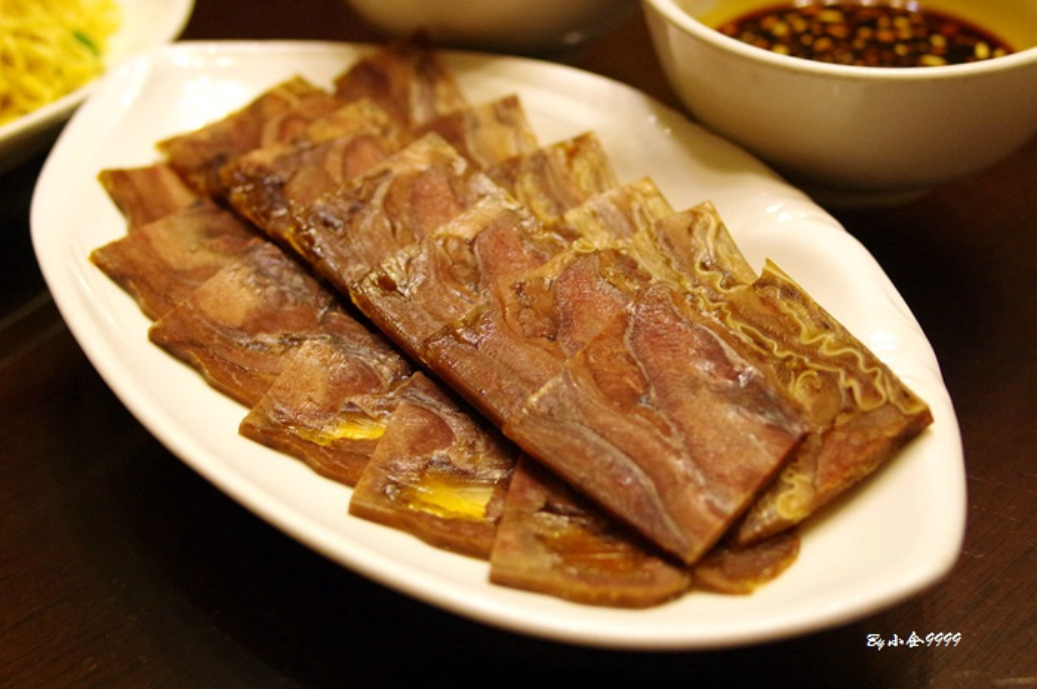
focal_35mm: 46
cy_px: 344
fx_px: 1323
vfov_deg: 29.2
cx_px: 518
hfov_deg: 42.8
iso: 3200
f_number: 3.5
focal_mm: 31
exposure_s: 1/200
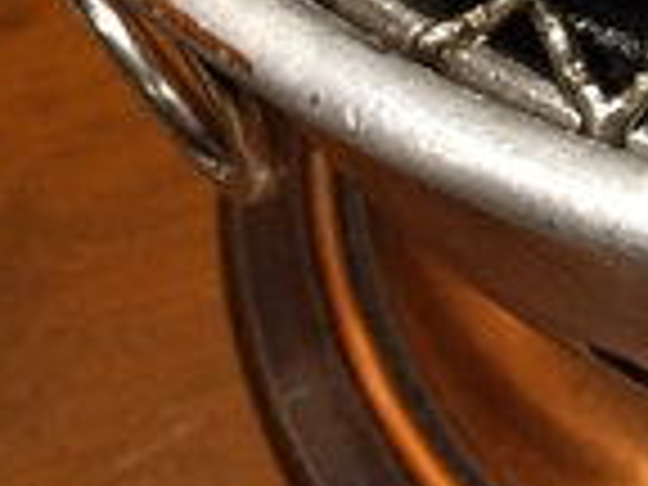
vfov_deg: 14.1
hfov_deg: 17.7
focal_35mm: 101
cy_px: -151
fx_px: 1891
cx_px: 922
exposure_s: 1/30
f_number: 2.2
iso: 125
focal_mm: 4.15
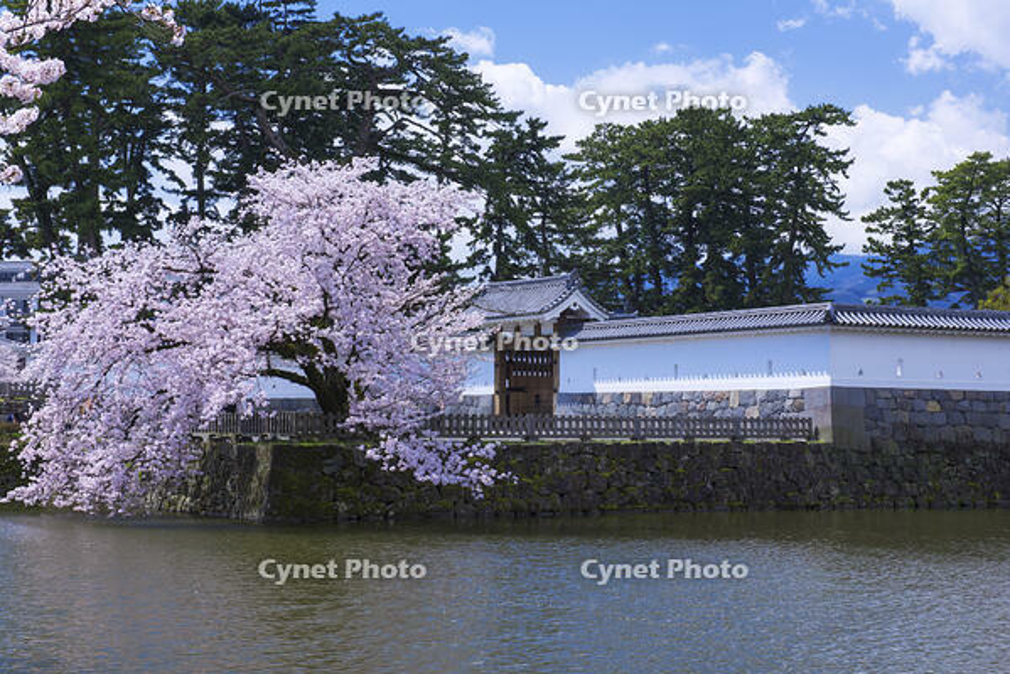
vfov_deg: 20.6
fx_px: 1852
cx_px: 505
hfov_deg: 30.5
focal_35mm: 66
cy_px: 337
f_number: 11
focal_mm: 66
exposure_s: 1/40
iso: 100
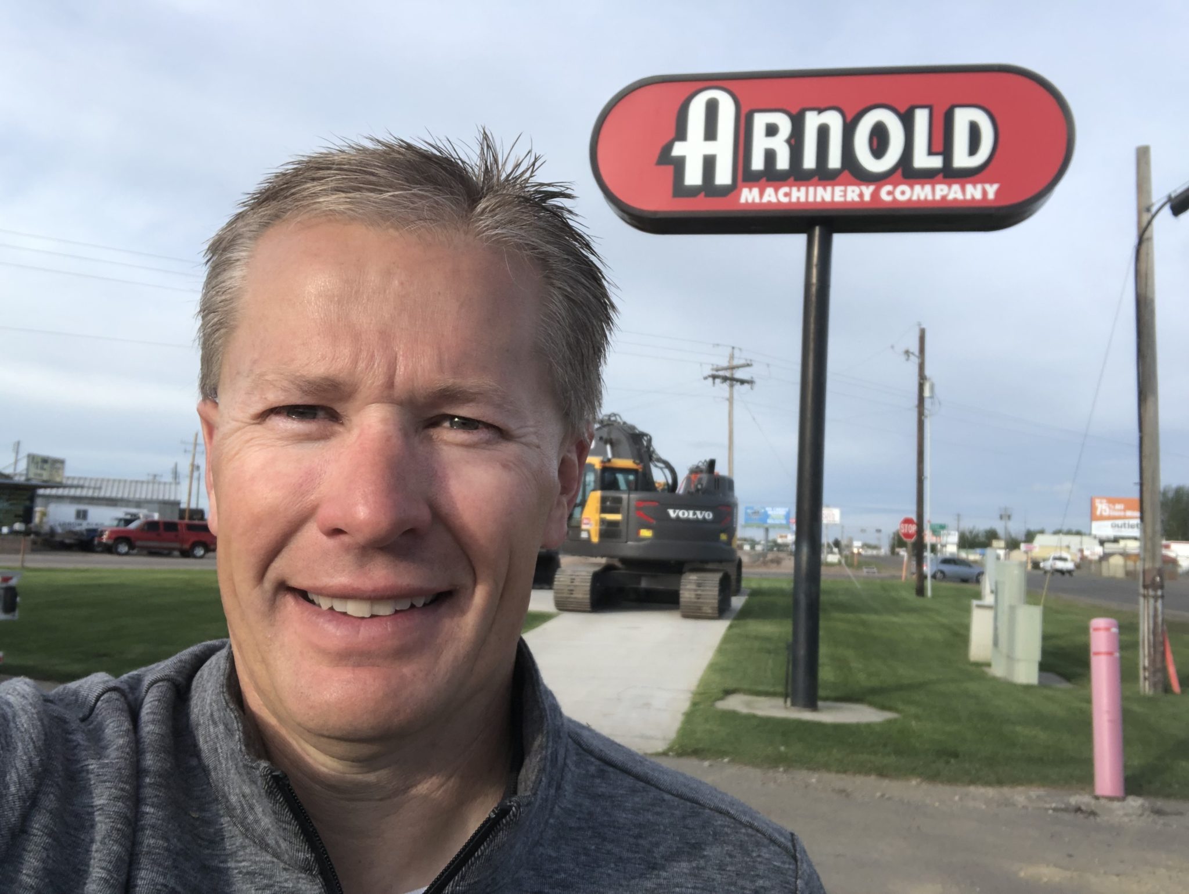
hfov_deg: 56.8
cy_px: 447
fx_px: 1100
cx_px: 594
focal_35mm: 32
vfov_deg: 44.2
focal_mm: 2.87
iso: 20
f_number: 2.2
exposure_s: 1/361
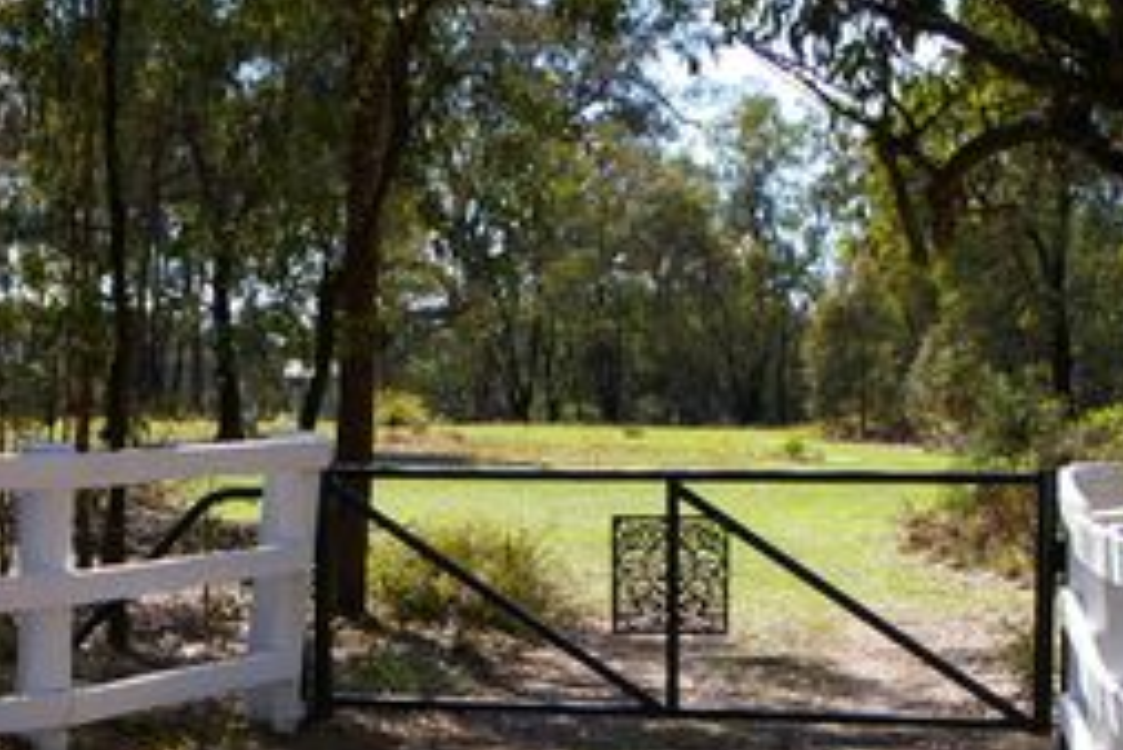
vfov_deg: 15.3
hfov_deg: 22.7
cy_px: 615
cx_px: 306
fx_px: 2778
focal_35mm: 89
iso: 200
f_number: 8
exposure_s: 1/180
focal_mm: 32
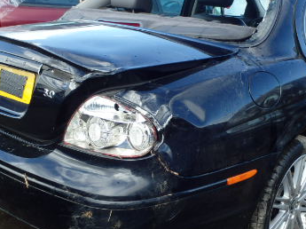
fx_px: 459
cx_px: 184
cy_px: 104
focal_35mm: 52
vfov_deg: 28.0
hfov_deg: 36.7
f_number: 3.9
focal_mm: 5
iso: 125
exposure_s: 1/200
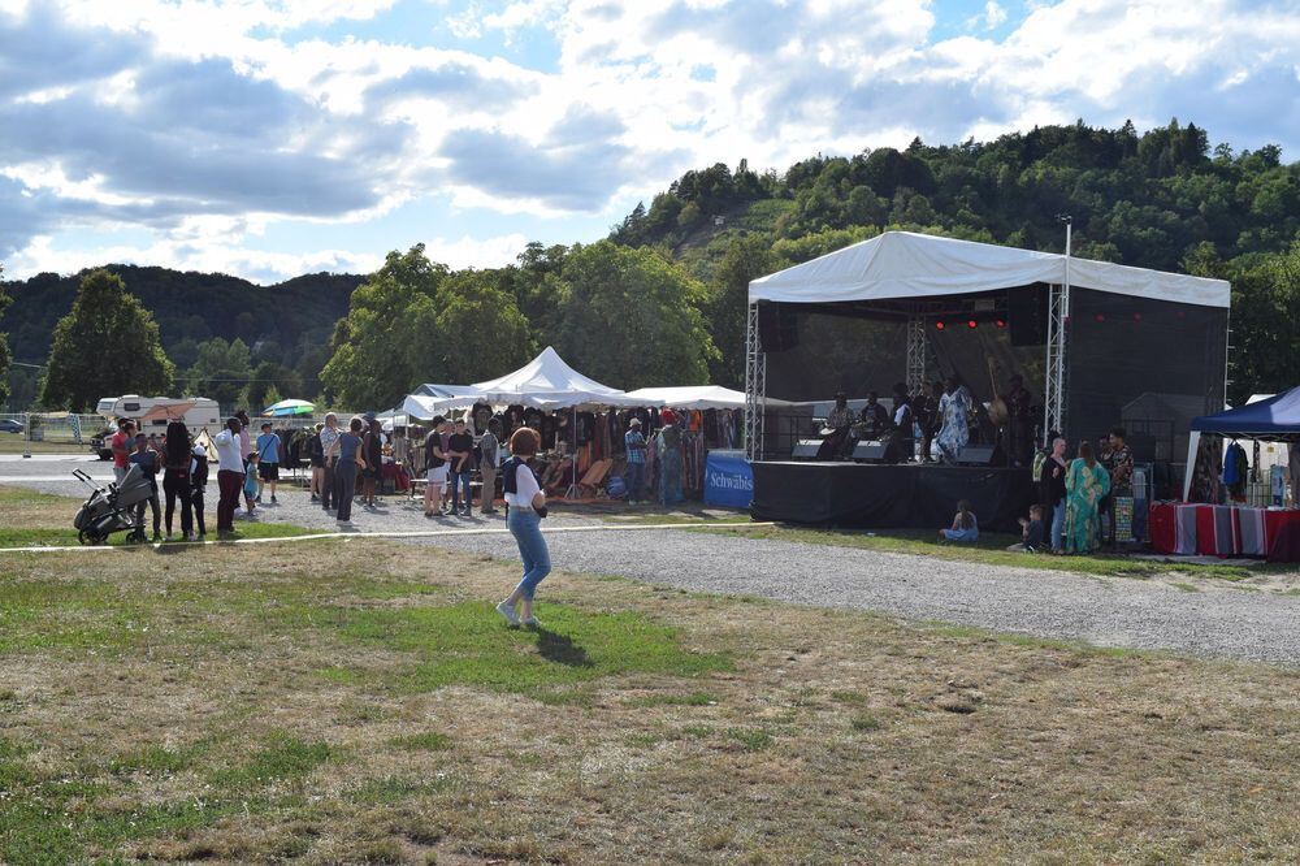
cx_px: 650
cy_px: 433
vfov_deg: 33.0
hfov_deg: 47.9
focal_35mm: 40
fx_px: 1462
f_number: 10
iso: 200
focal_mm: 27
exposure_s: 1/400
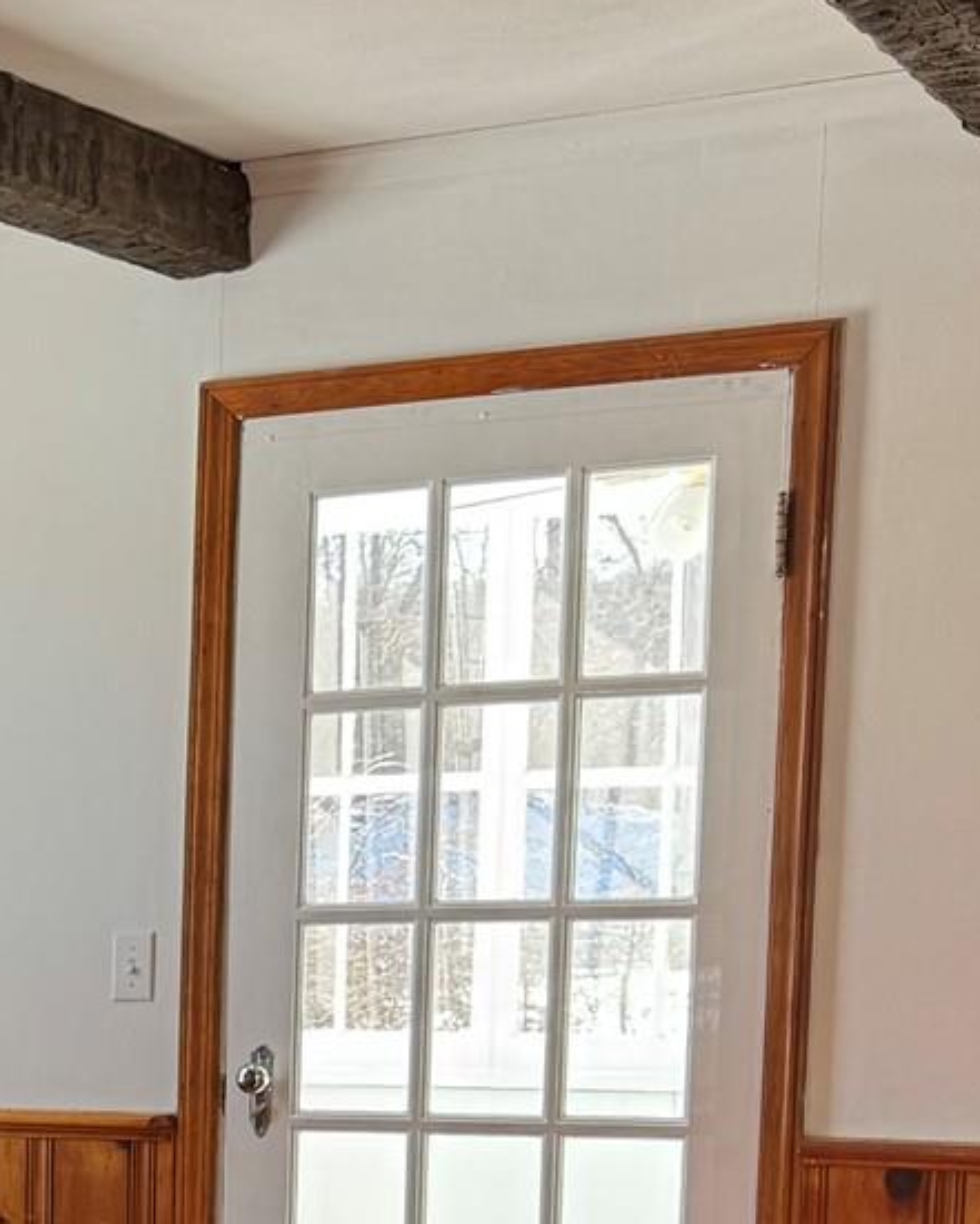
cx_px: -682
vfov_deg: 20.9
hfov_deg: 15.6
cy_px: 1331
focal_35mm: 87
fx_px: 3153
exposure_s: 1/164
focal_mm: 6.76
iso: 64
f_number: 1.78
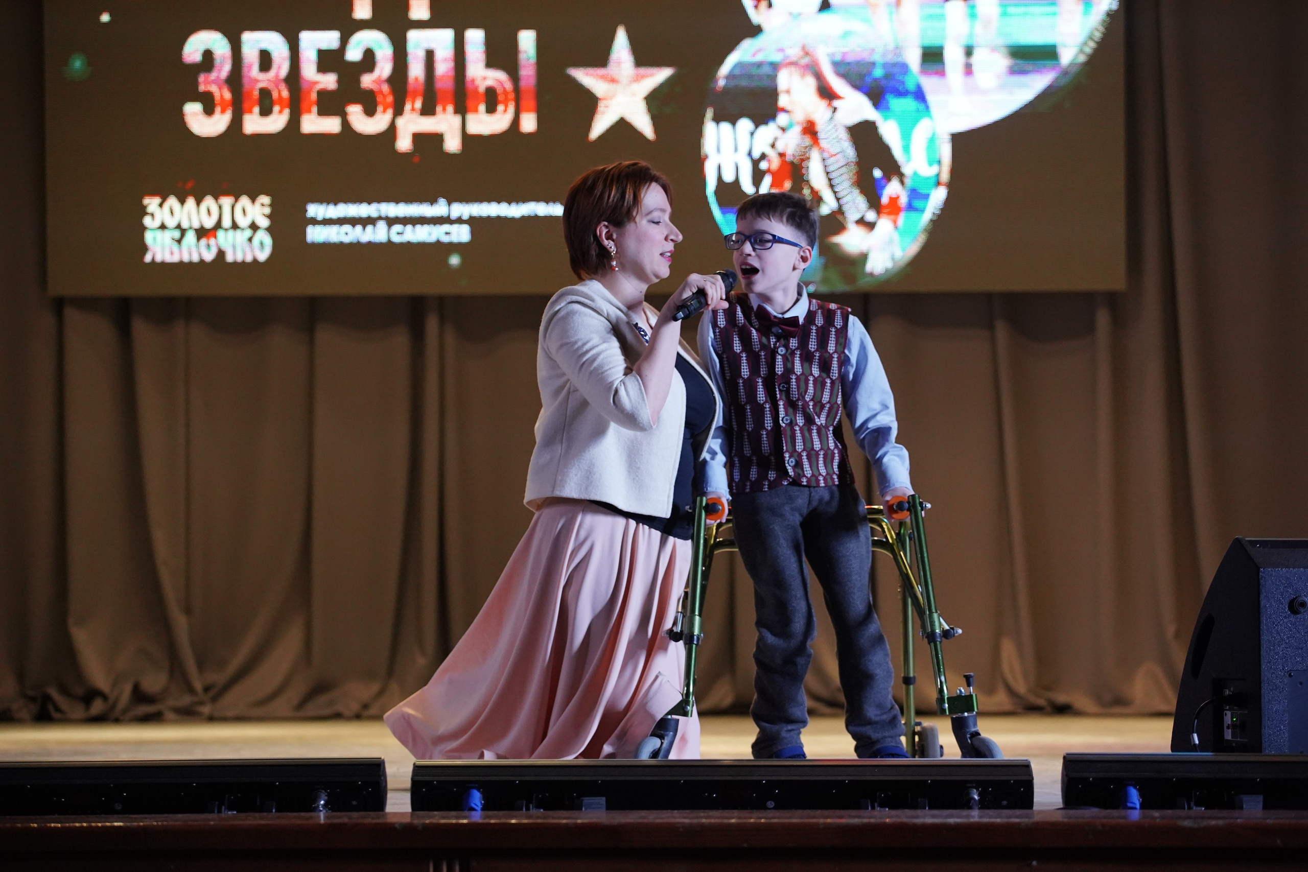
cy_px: 436
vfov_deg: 13.2
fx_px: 3779
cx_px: 654
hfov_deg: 19.6
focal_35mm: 104
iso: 3200
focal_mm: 104
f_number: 4
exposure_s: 1/500
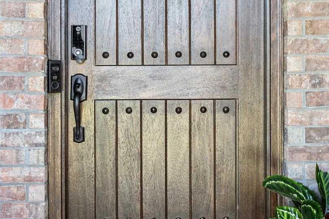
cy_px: 75
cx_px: 176
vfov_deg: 24.8
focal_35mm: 54
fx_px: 496
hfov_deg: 36.7
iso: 200
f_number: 9
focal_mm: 11.6
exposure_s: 1/2
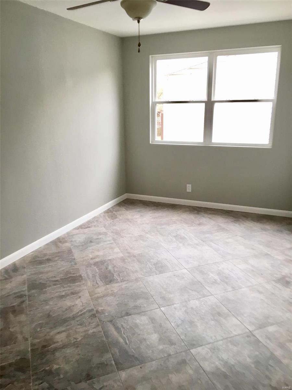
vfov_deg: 61.7
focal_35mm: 29
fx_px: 326
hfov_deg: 48.2
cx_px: 146
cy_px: 195
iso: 25
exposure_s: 1/40
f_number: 2.2
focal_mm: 4.15
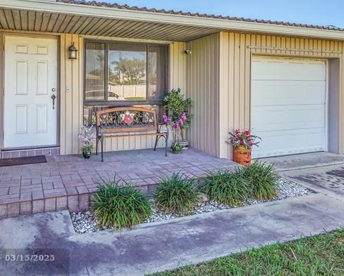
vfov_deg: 53.7
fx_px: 265
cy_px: 90
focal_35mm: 26
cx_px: 142
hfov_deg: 65.5
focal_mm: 17
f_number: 8
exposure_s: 1/250
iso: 400
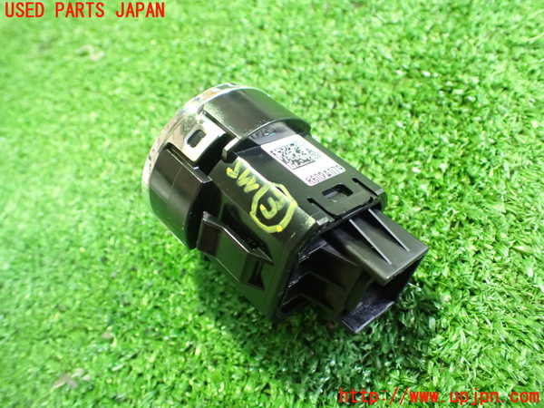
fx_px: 471
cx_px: 272
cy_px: 204
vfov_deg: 46.8
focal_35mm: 30
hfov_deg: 60.0
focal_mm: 5.4
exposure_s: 1/30
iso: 1250
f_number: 2.3
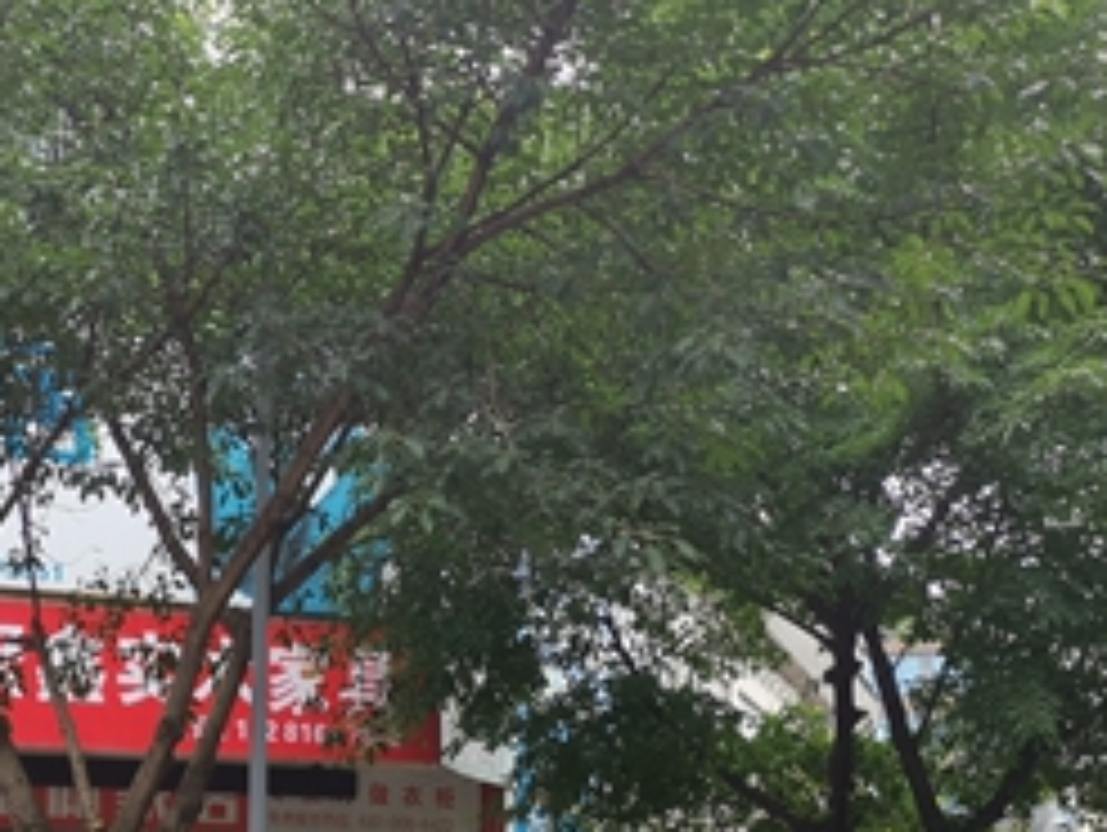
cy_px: 821
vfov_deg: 22.5
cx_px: 176
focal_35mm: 63
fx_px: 2017
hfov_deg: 29.8
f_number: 1.8
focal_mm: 4.75
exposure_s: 1/484
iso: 50
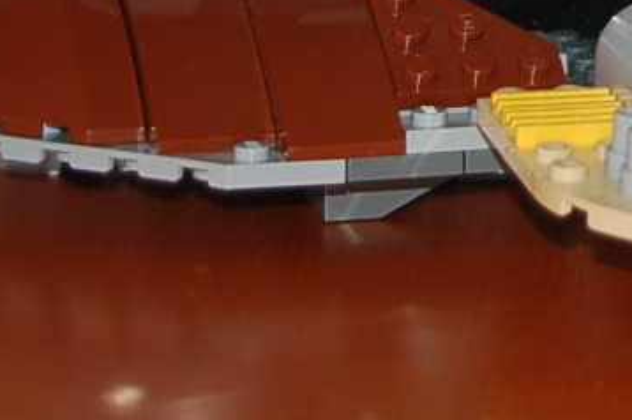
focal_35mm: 315
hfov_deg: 6.4
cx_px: 1253
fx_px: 5525
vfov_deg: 4.3
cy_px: -374
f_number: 5.6
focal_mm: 50
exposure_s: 1/60
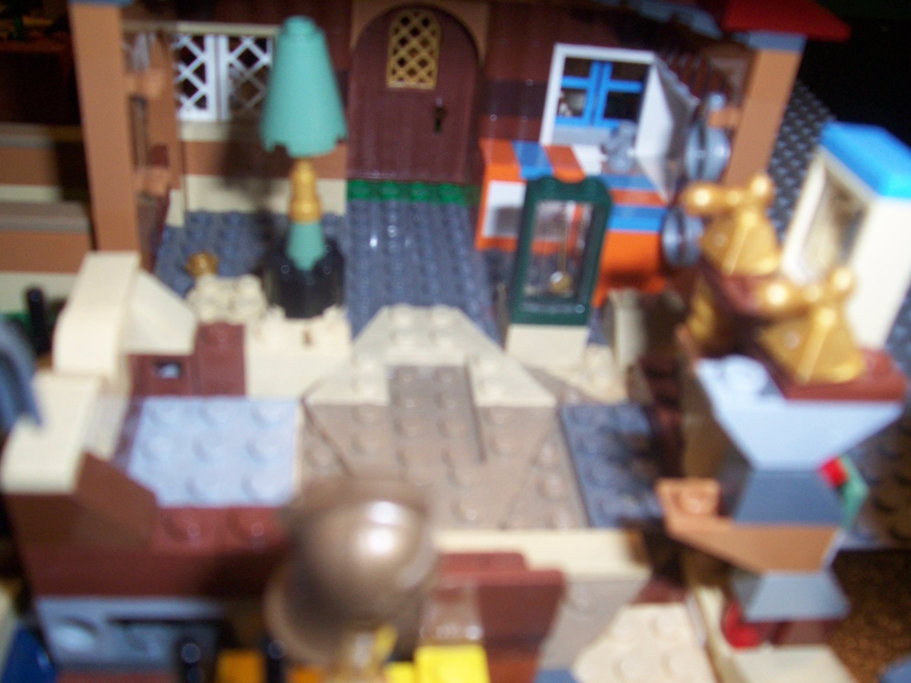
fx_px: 895
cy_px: 342
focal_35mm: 34
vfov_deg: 41.8
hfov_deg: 54.0
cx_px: 456
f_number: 2.7
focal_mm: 5.6
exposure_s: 1/60
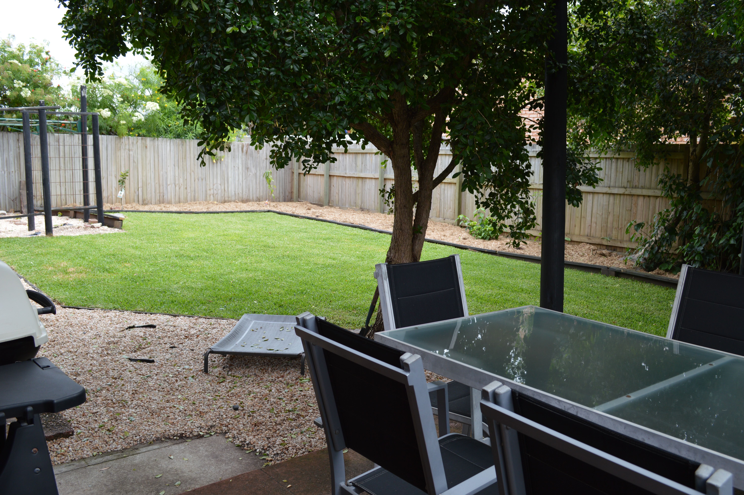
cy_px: 248
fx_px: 619
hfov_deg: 62.0
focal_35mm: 30
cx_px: 372
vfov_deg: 43.5
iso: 110
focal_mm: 20
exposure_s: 1/125
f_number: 5.6
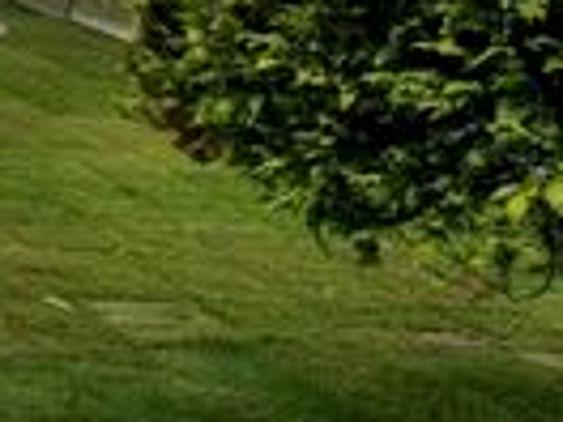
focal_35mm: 69
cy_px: -156
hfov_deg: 18.0
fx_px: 1122
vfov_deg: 19.3
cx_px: -593
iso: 50
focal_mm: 1.8
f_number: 2.2
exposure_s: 1/854
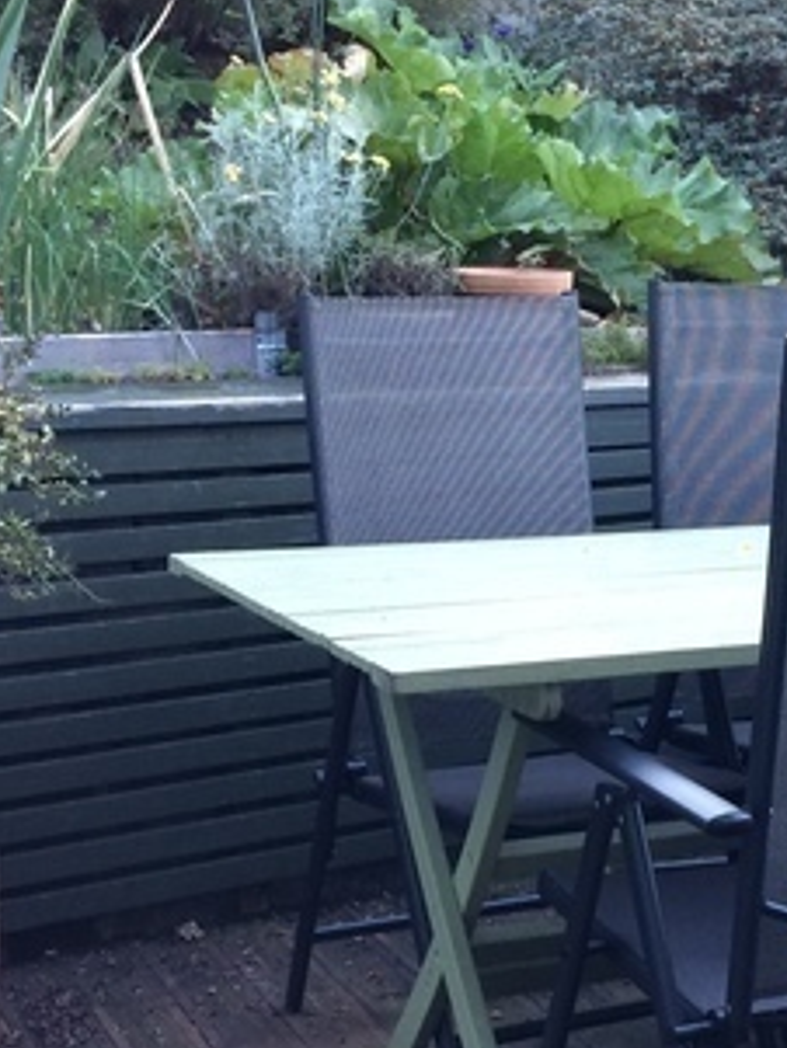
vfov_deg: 26.2
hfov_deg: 19.6
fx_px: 2242
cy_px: 689
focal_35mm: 74
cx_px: 665
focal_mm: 4.15
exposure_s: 1/33
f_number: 2.2
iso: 40
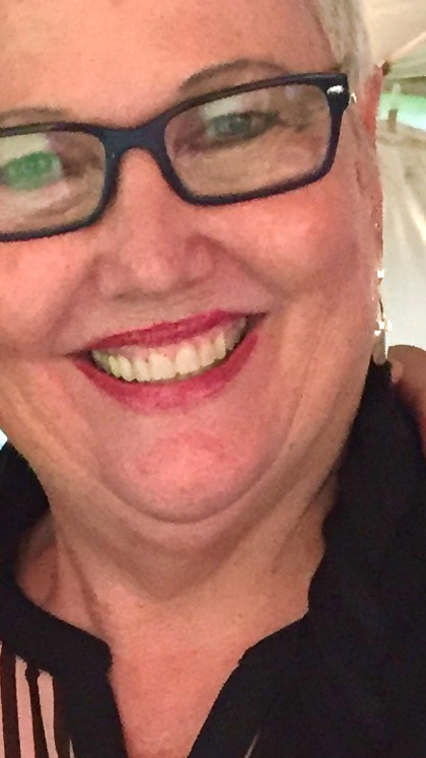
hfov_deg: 8.7
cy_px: 1098
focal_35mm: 138
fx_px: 2772
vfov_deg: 14.6
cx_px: -6
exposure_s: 1/30
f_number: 2.2
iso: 250
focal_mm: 4.15
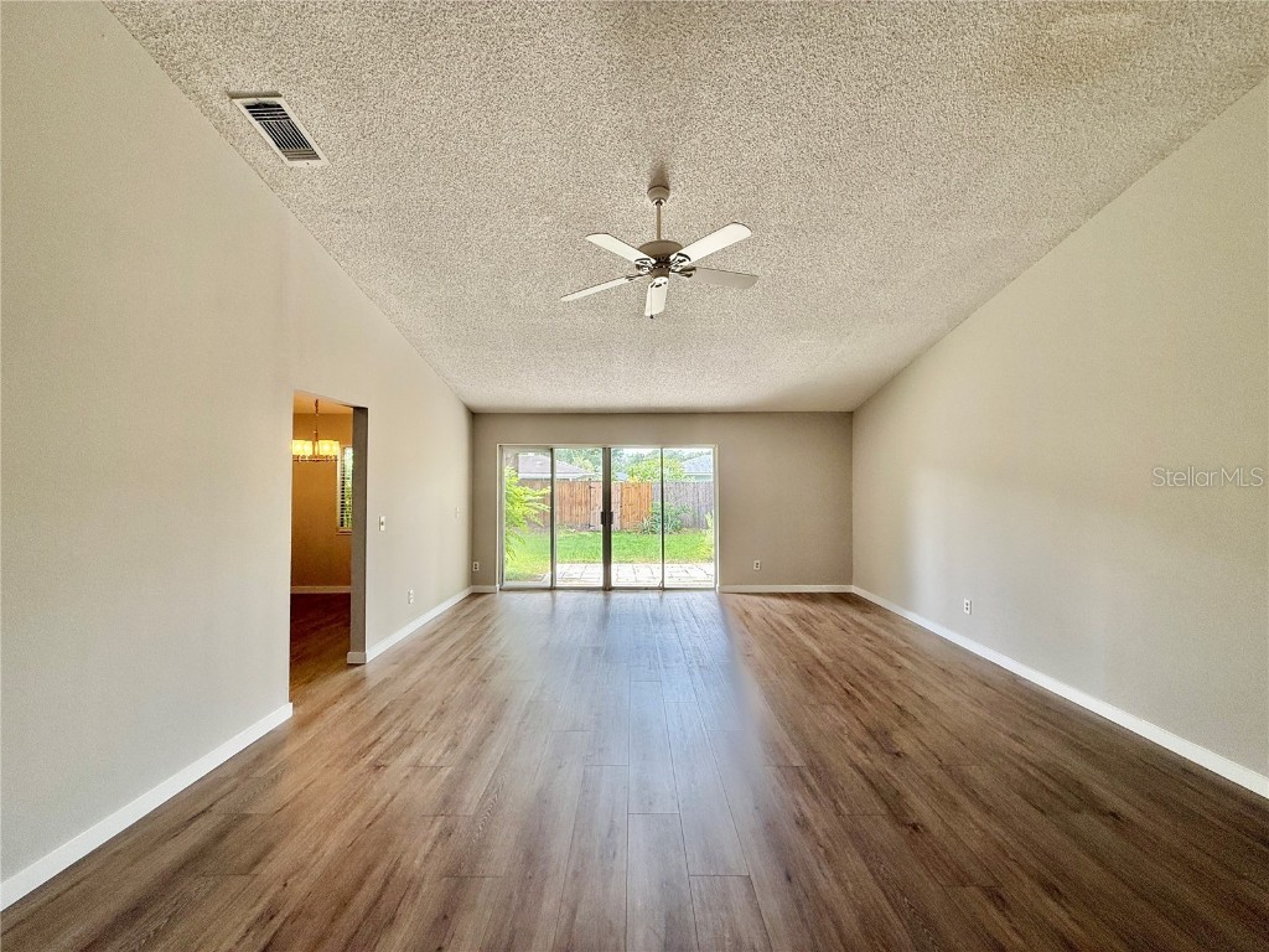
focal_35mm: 14
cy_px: 476
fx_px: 513
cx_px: 634
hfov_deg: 102.1
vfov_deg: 85.7
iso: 64
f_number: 2.2
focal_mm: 2.22
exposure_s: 1/114
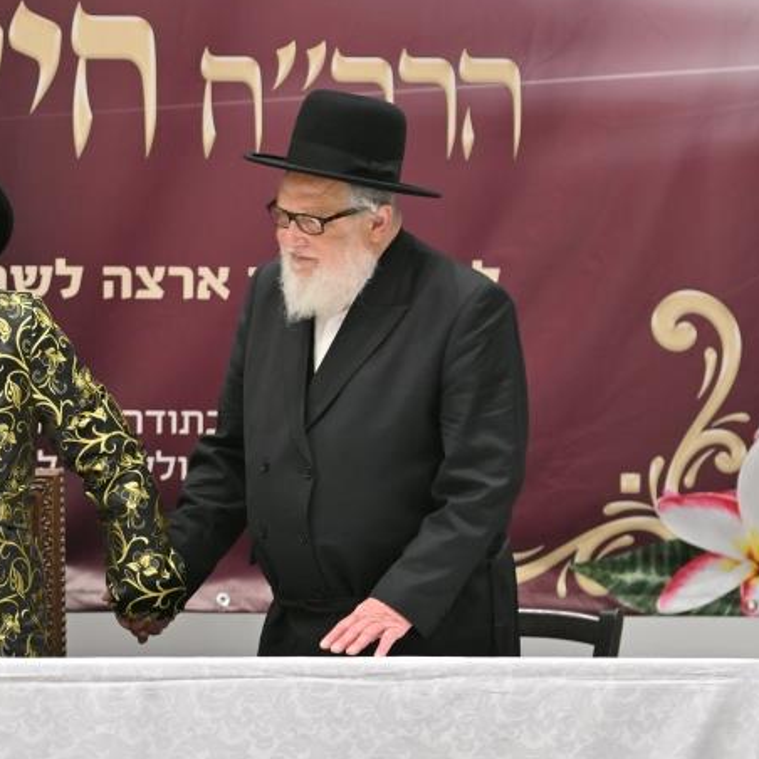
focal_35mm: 389
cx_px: -92
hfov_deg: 4.5
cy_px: 366
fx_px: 9650
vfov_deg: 4.5
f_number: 2.8
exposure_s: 1/250
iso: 160
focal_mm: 135
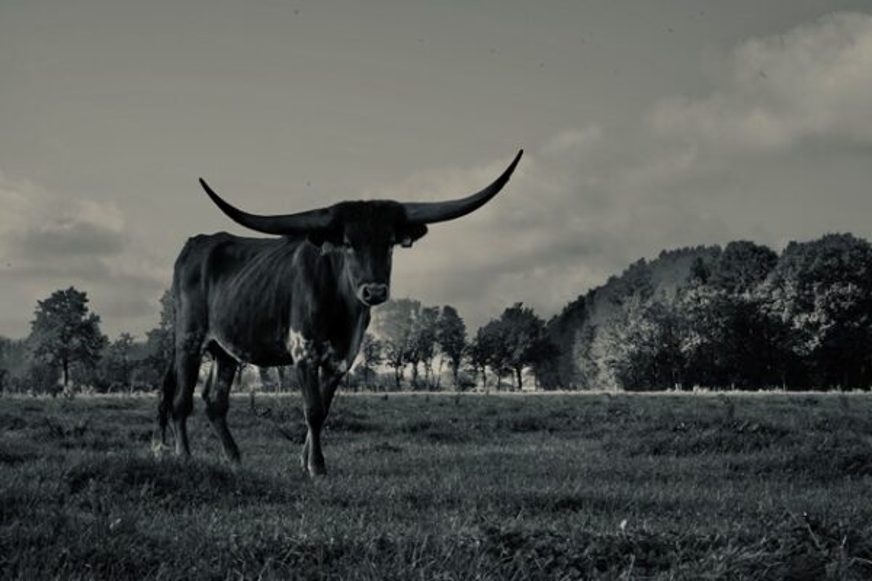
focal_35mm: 75
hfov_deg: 27.0
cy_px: 290
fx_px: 1817
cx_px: 436
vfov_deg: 18.2
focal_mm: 75
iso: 400
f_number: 22
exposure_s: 1/80
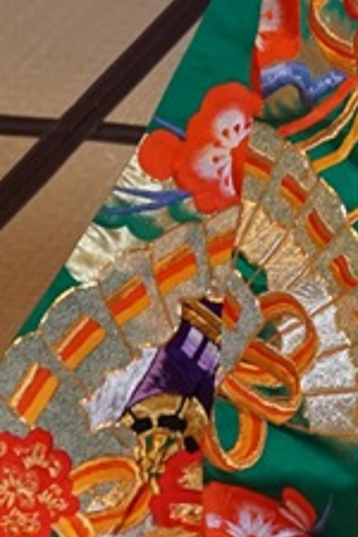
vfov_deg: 9.3
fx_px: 3177
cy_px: -370
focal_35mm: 213
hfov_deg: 6.3
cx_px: 644
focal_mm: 32
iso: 1000
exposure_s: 1/40
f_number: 5.6
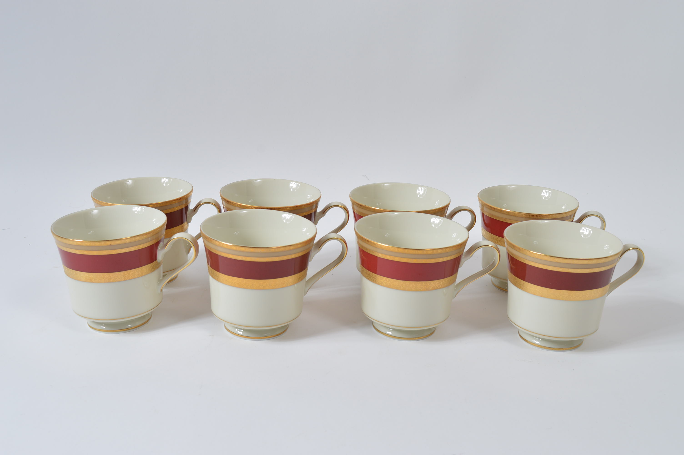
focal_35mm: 42
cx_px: 342
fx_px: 797
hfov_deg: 46.4
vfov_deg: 31.8
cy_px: 228
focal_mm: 28
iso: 100
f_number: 11
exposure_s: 1/80
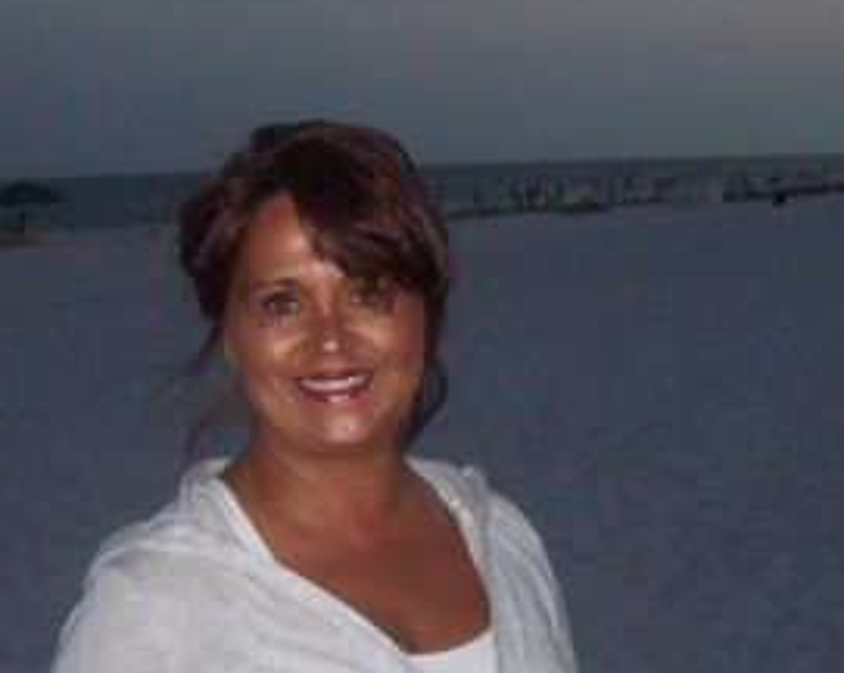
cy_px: 354
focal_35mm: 73
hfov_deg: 26.0
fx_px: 1821
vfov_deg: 20.9
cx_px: 302
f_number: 3
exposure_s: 1/147
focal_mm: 7.6
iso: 400
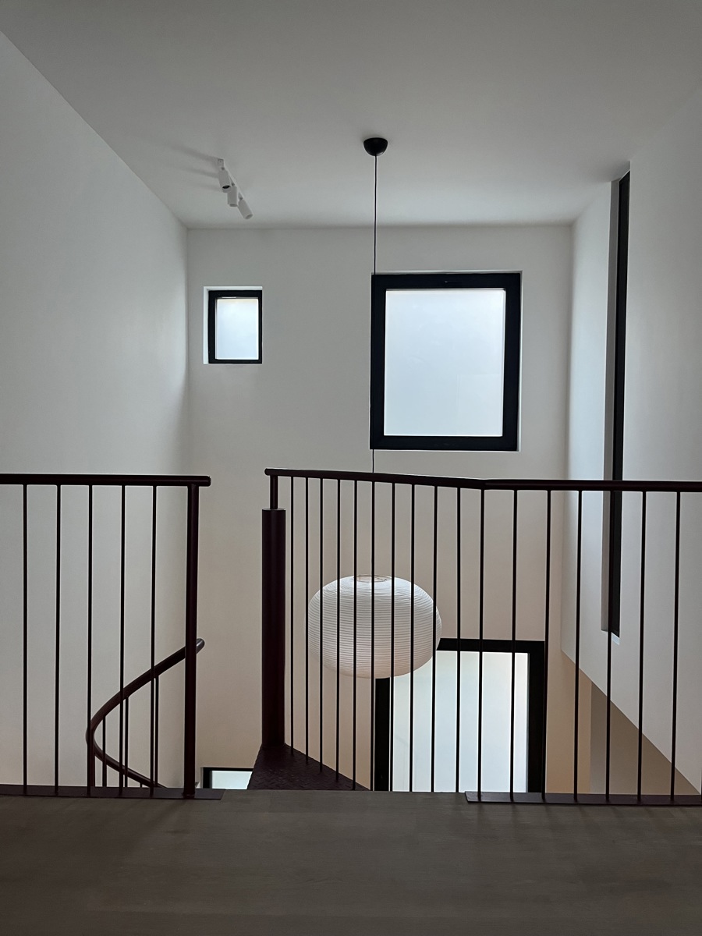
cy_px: 468
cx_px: 351
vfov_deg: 67.3
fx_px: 703
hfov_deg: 53.1
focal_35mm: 26
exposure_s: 1/50
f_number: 1.6
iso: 200
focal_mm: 5.1
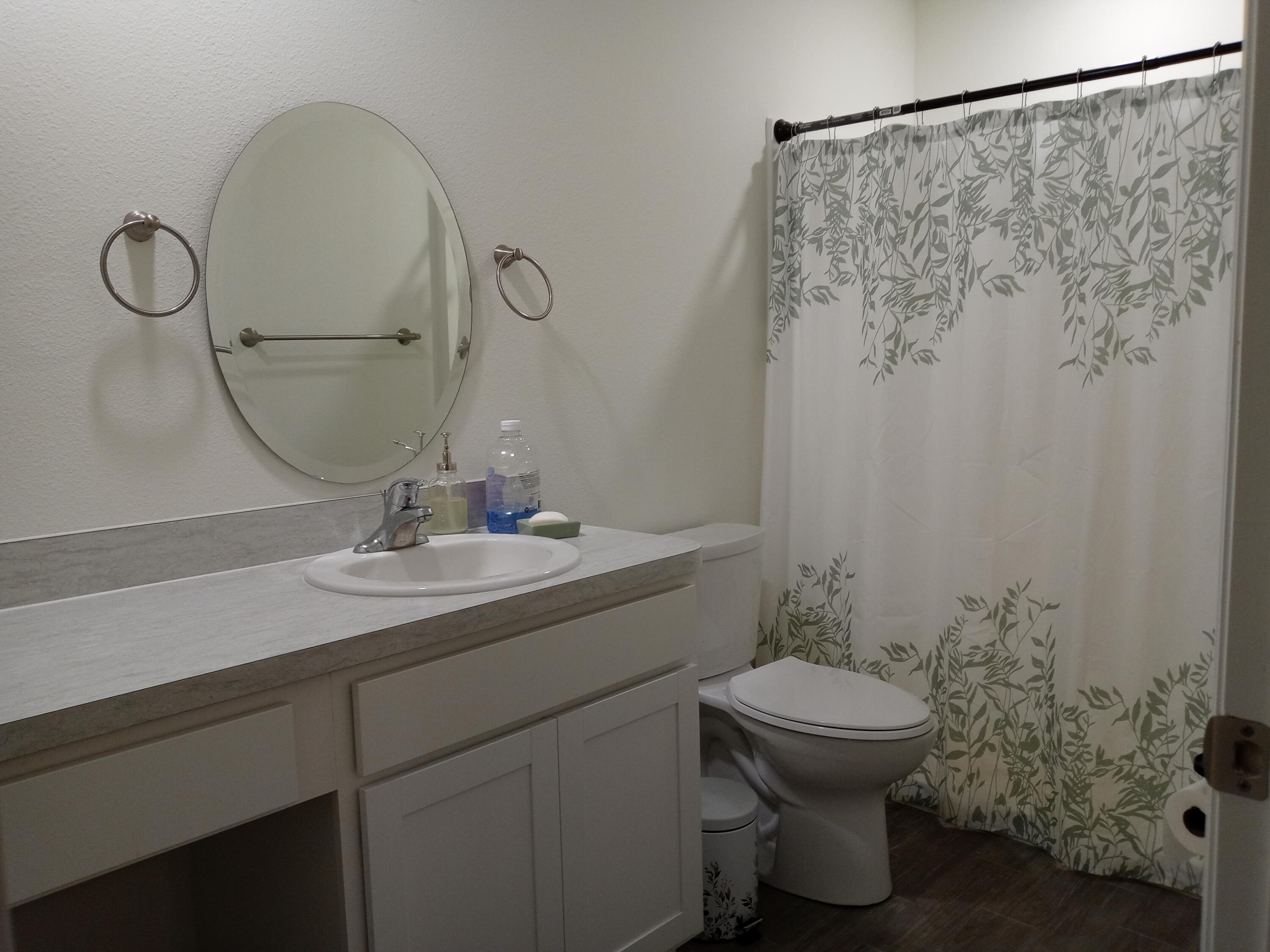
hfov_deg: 63.4
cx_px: 635
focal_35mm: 28
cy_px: 476
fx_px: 1027
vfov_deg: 49.7
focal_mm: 3.61
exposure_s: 1/30
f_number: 1.8
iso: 100
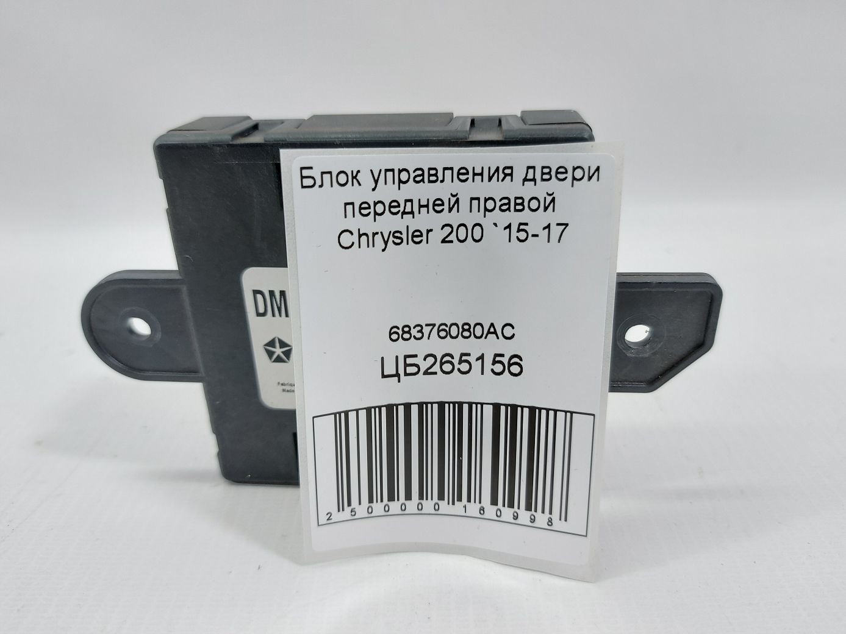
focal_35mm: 24
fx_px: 586
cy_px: 317
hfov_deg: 71.6
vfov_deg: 56.8
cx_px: 423
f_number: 1.8
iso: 100
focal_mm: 5.23
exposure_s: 1/50
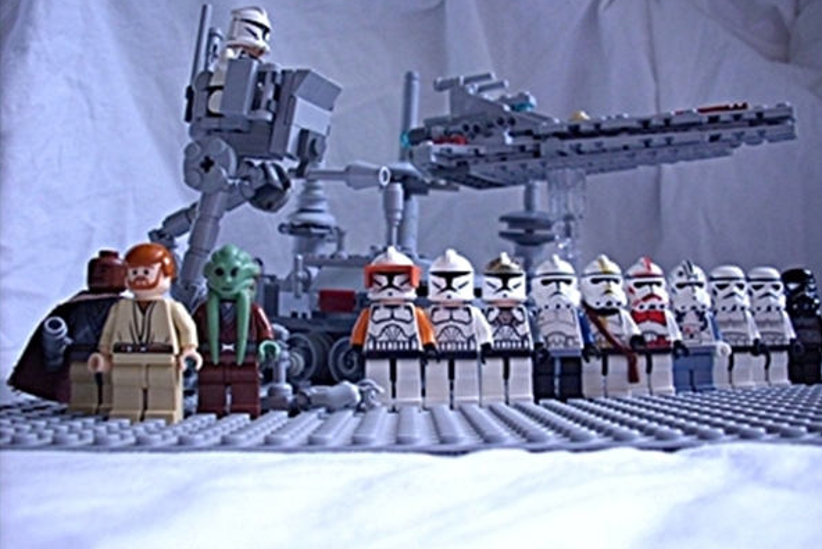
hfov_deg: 49.5
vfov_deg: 34.2
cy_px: 253
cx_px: 415
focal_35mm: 39
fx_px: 891
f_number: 2.8
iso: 200
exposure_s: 1/24.2
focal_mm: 6.2
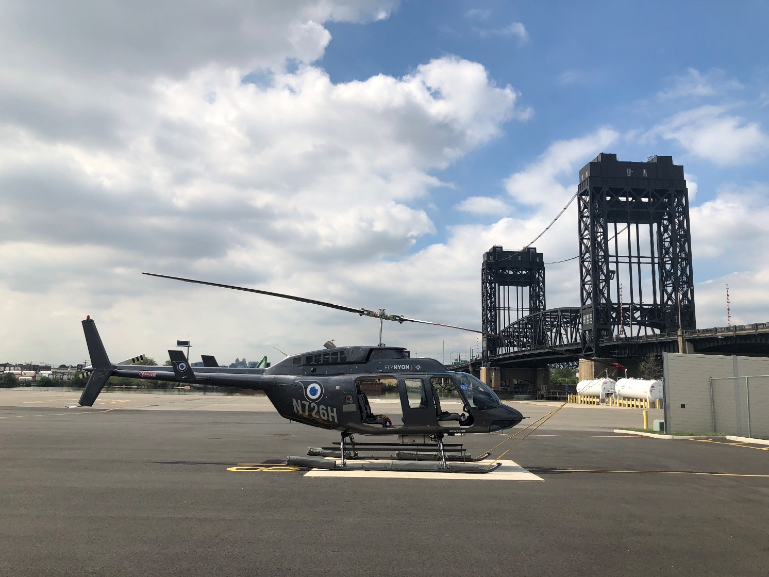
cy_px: 288
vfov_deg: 49.7
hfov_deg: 63.4
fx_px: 622
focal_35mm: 28
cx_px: 384
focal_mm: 3.99
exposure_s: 1/3436
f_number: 1.8
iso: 20
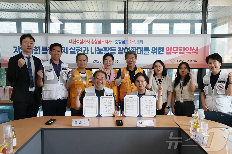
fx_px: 226
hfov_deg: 54.4
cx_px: 116
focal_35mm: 35
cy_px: 77
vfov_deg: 37.8
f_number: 4
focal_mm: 35
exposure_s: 1/60
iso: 100
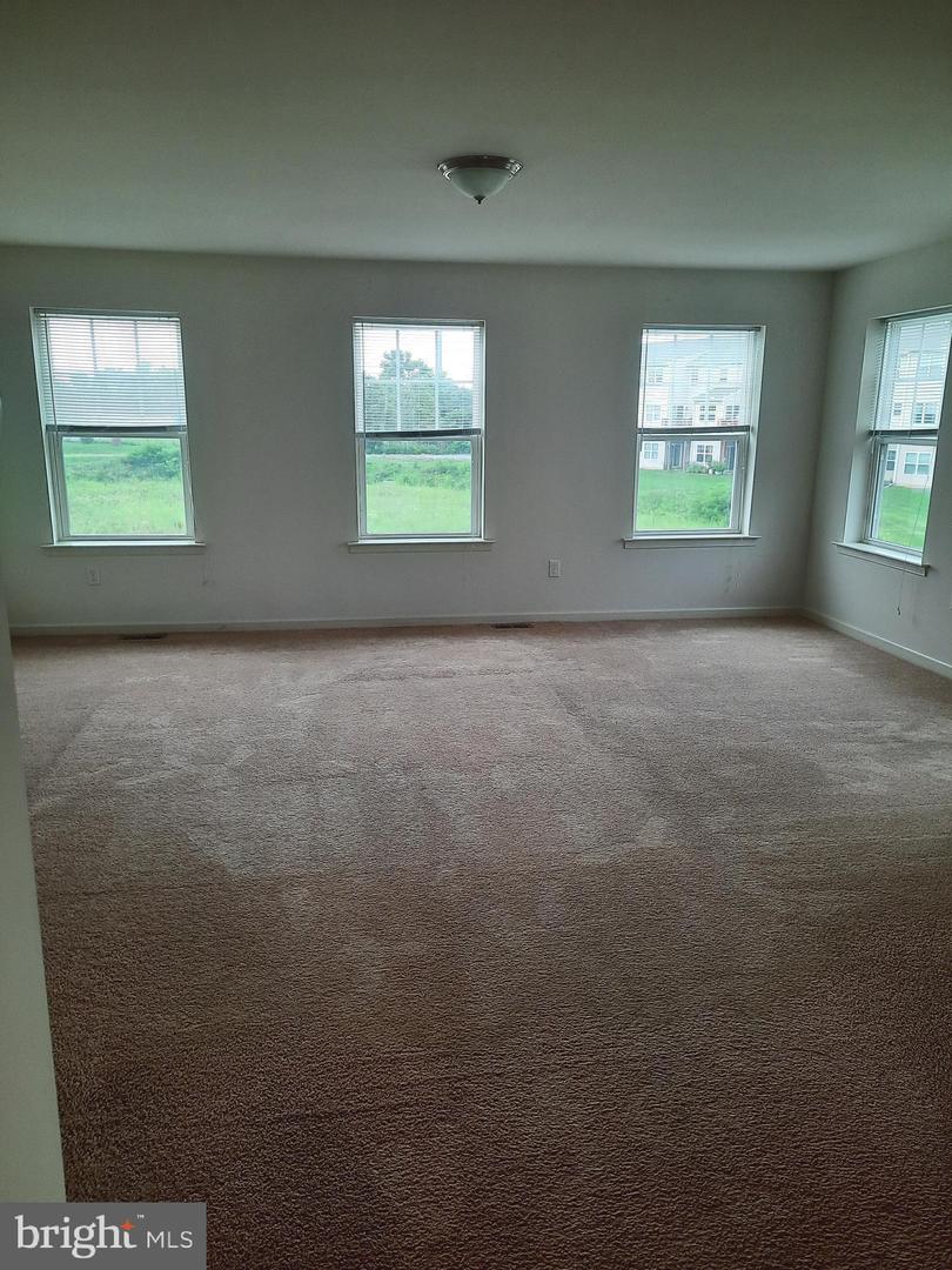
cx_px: 476
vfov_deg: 69.4
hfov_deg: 54.9
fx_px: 917
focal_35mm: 25
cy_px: 635
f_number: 2
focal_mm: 4.6
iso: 50
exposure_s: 1/120
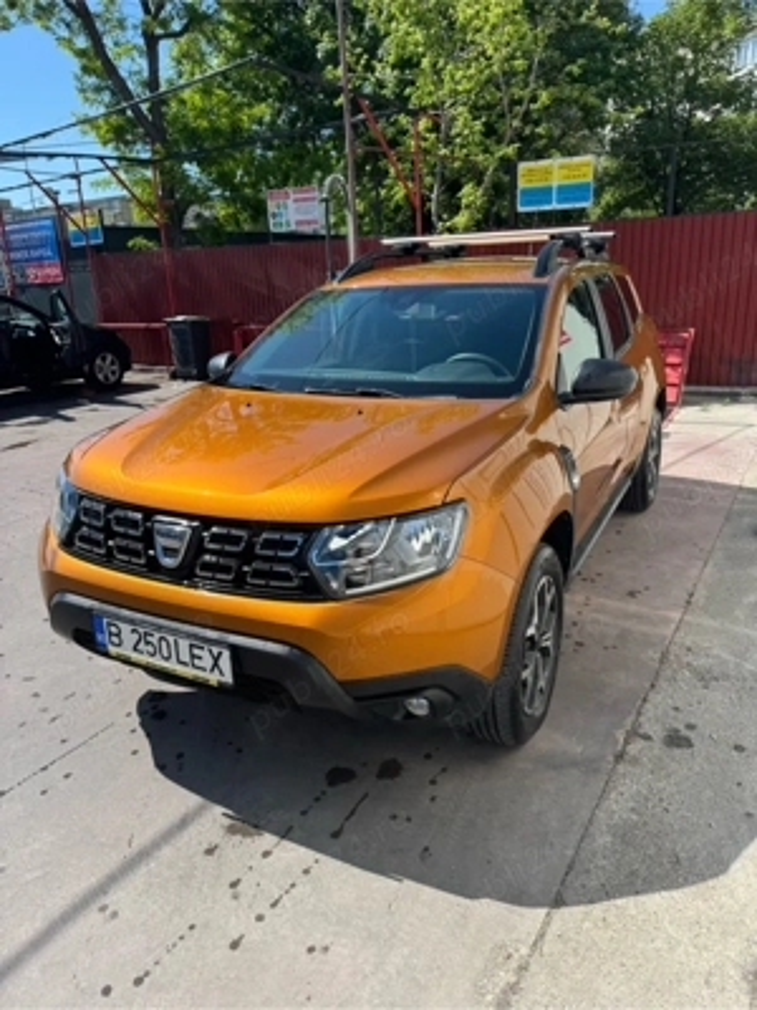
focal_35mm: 24
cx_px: 378
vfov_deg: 71.6
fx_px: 700
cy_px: 505
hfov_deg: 56.8
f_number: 1.78
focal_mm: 6.76
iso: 80
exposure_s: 1/2506
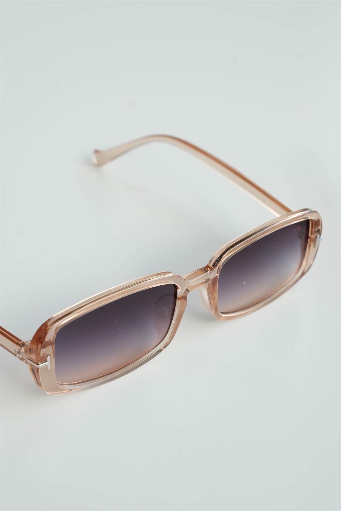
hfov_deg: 18.7
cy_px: 256
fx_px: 1037
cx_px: 170
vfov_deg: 27.7
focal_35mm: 73
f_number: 8
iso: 250
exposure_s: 1/40
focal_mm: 48.5
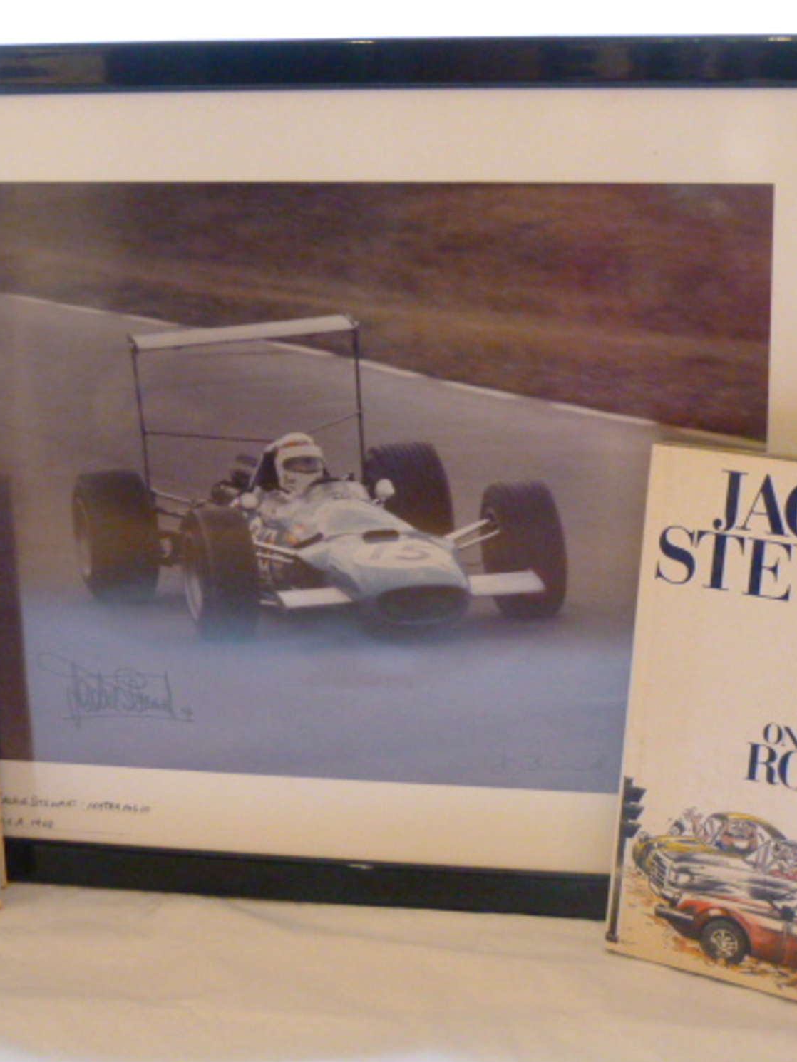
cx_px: 410
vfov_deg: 34.9
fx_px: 1689
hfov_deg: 26.6
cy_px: 533
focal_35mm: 55
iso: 800
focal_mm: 7.4
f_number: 3.2
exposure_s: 1/13
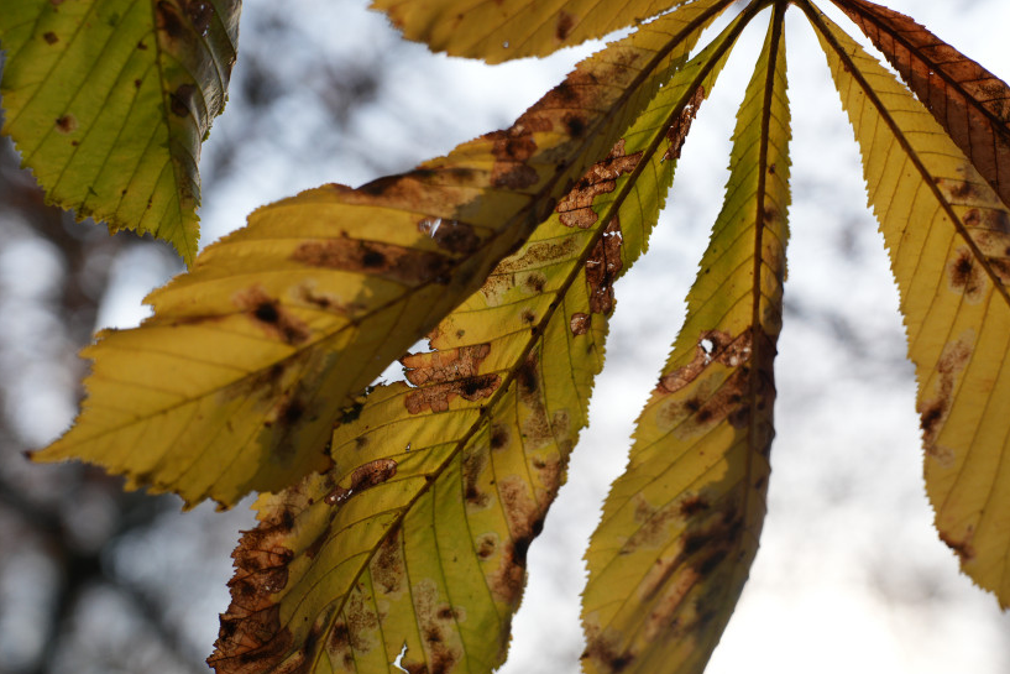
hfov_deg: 25.9
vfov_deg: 17.5
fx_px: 2189
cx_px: 601
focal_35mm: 78
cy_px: 417
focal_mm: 60
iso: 400
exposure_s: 1/1600
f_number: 4
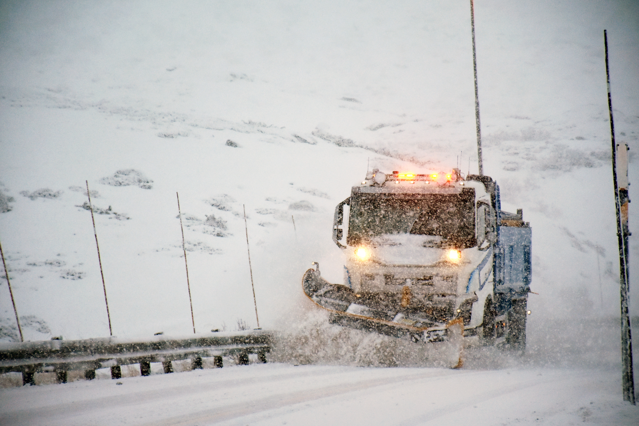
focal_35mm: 210
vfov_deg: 6.5
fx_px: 3727
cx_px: 320
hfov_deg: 9.8
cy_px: 213
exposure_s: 1/1000
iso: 1250
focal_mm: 140
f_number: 5.6
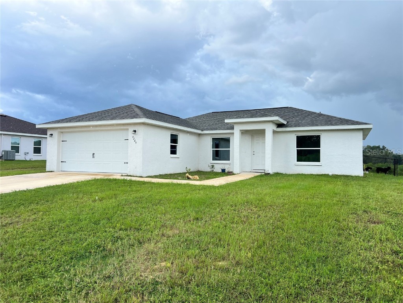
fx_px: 303
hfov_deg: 67.3
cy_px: 152
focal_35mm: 26
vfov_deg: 53.1
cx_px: 202
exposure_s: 1/2632
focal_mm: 5.7
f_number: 1.5
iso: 50
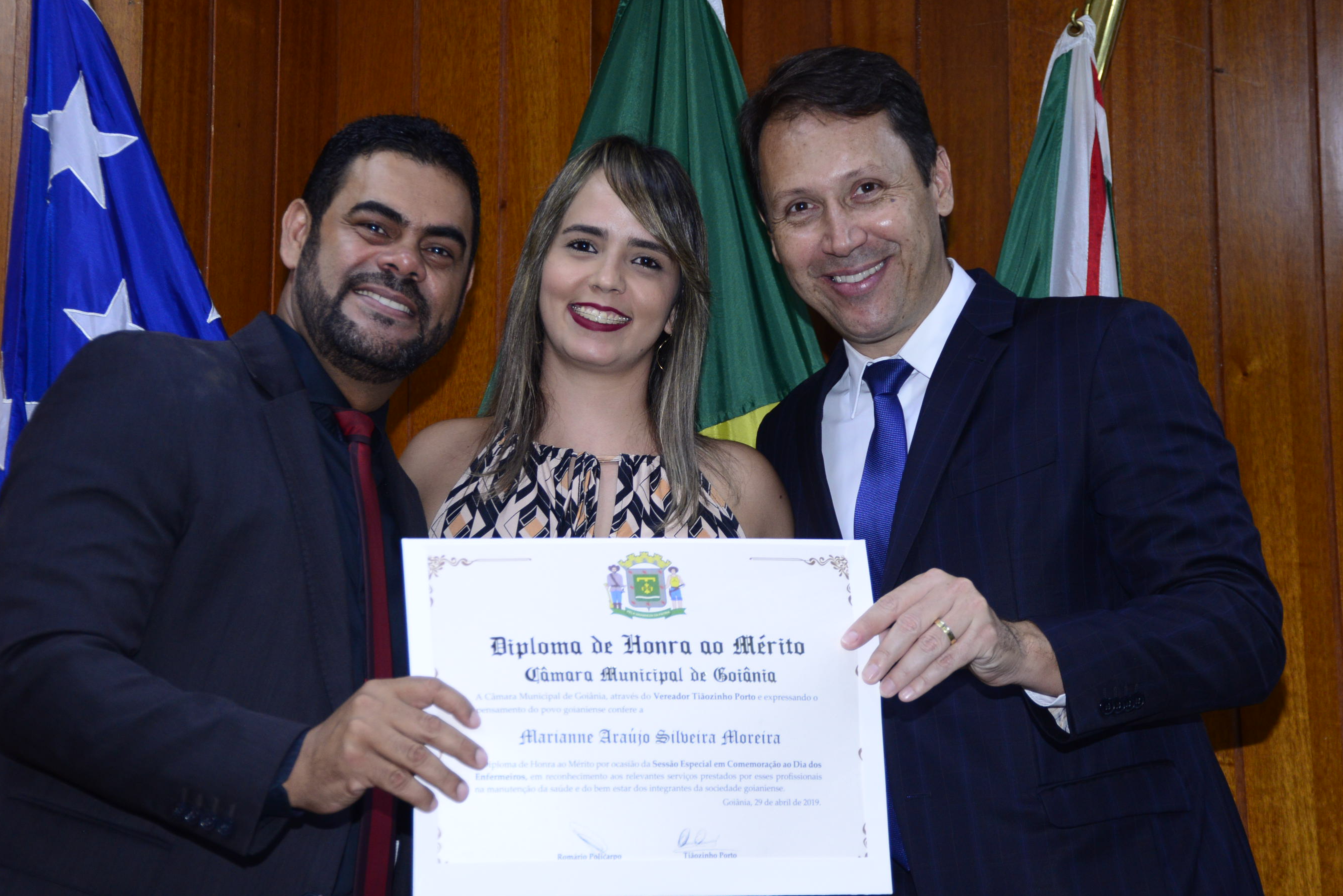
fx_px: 2762
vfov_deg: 18.4
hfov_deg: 27.3
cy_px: 460
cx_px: 646
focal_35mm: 74
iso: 1600
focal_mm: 66
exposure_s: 1/80
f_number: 5.6
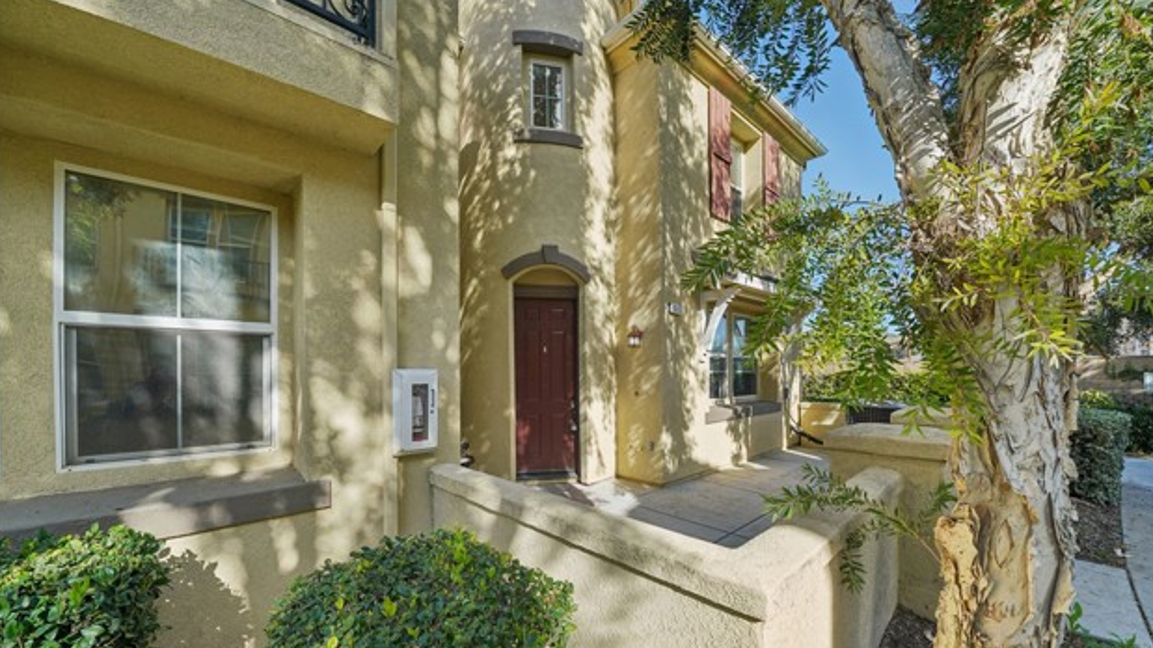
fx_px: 397
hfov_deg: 110.8
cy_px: 392
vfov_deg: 77.4
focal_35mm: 13
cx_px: 592
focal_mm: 12
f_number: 8
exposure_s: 1/100
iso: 100
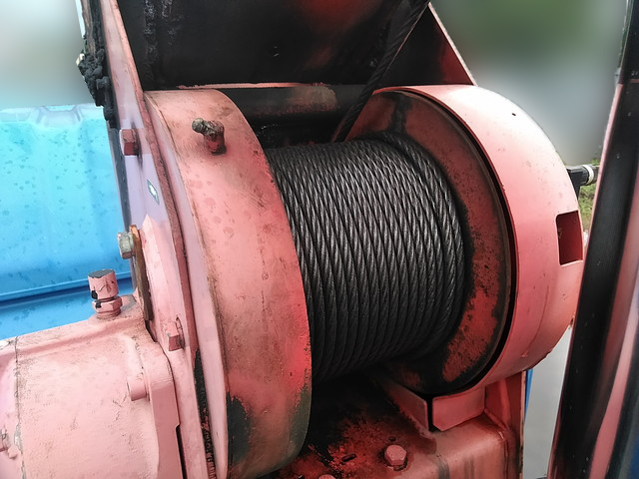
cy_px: 240
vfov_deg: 51.4
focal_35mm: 27
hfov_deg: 65.3
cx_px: 320
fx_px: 498
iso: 60
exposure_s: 1/251
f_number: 2.2
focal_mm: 3.46
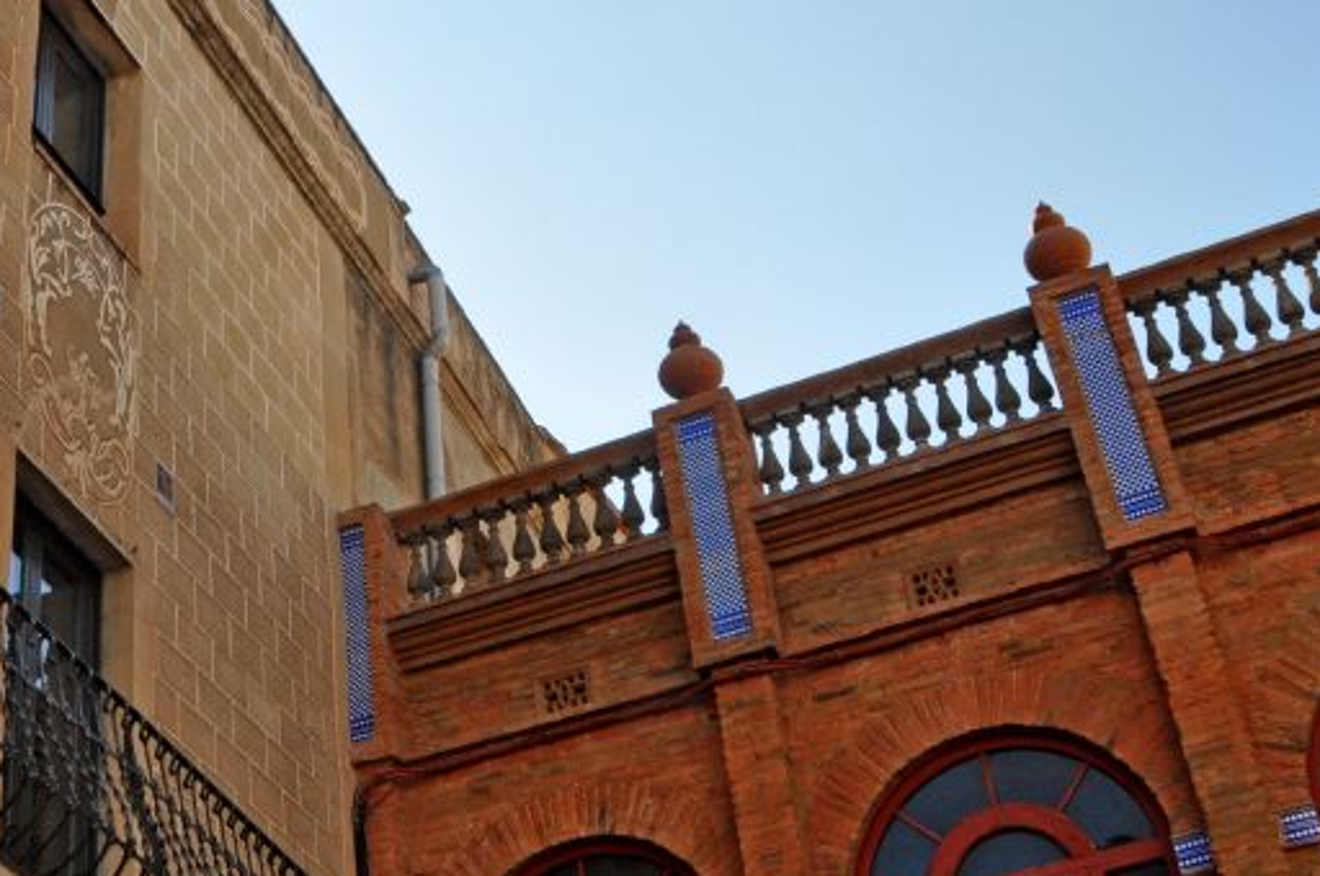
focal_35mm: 54
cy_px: 299
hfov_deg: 36.4
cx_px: 405
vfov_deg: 24.9
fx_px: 1977
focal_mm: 18
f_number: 13
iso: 500
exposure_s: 1/200
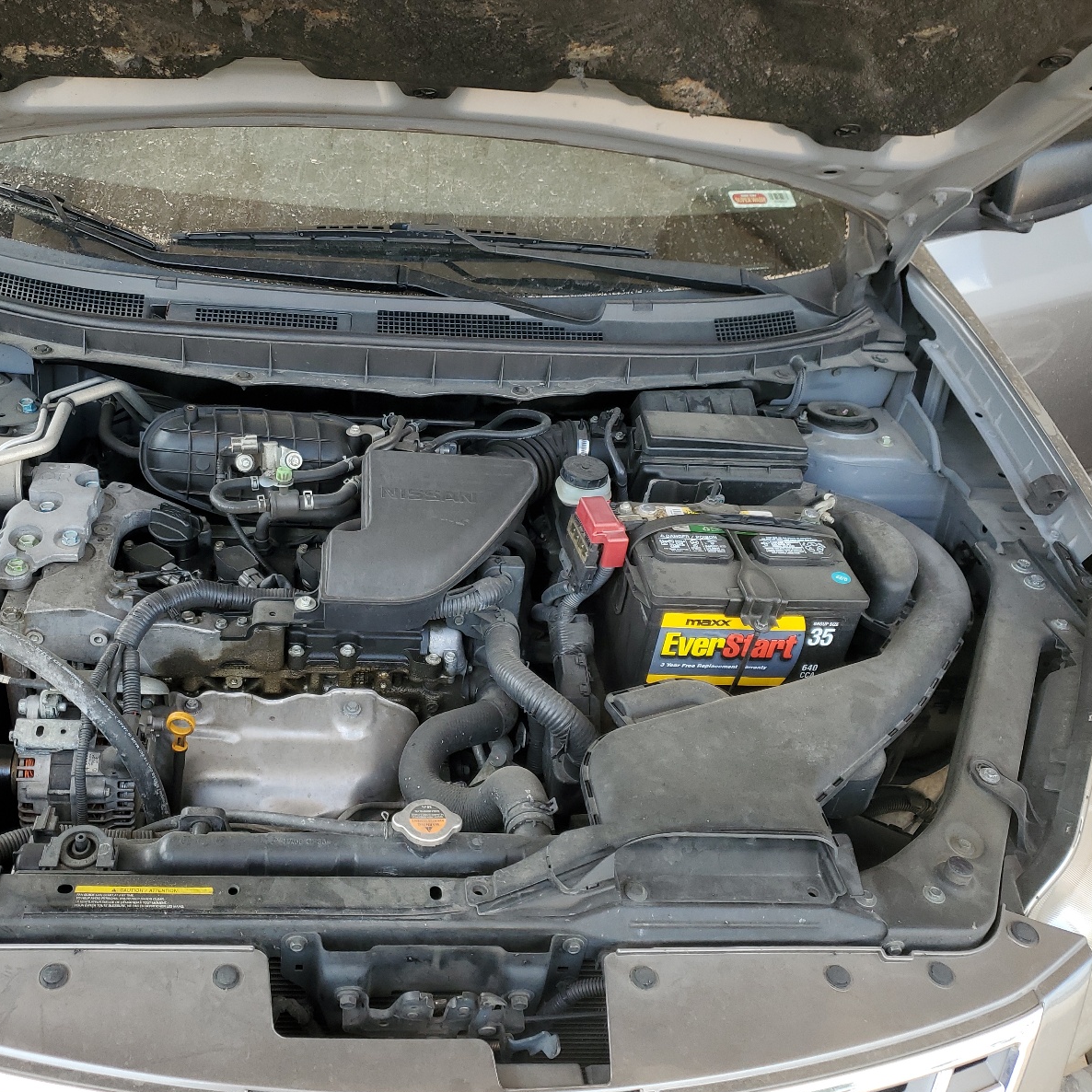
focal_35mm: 31
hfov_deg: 51.9
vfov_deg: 52.5
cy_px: 551
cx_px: 395
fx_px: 1106
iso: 50
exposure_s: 1/370
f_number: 1.5
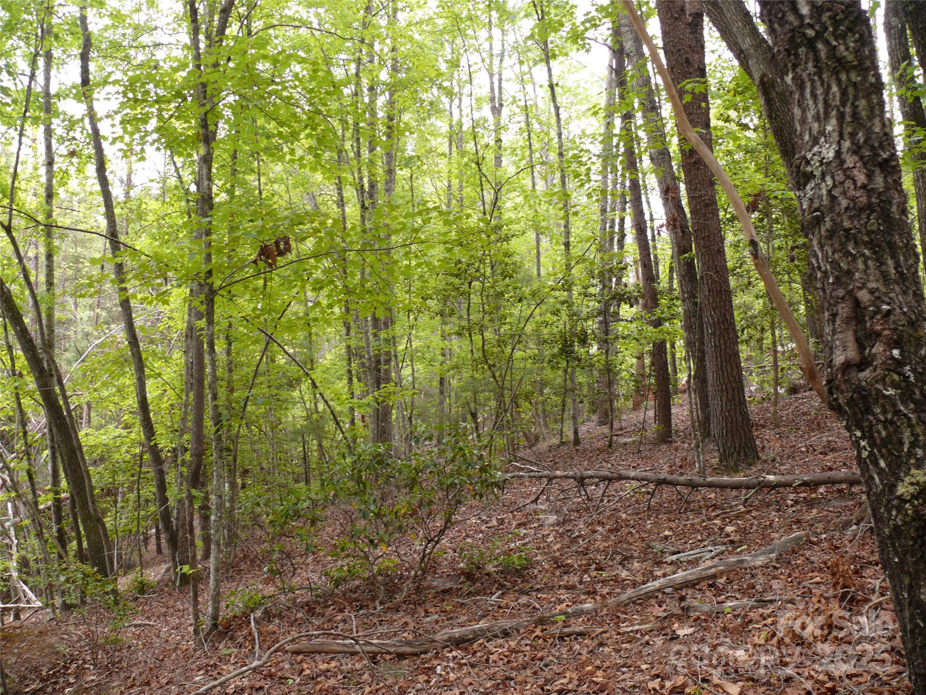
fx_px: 936
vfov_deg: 40.7
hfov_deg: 52.6
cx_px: 463
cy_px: 348
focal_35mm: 35
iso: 100
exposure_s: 1/50
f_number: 2.8
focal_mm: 7.4
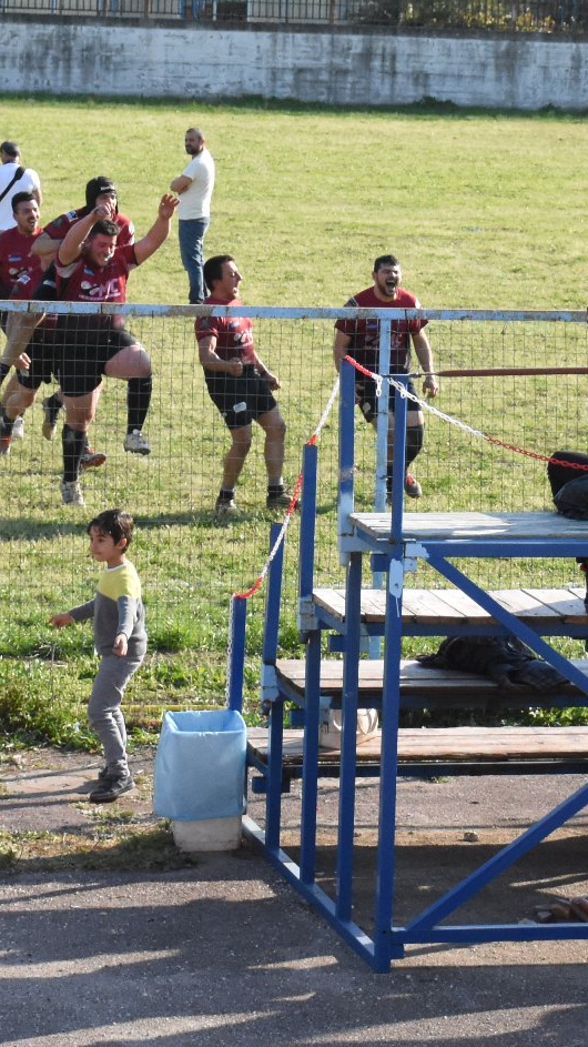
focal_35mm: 152
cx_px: 432
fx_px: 4216
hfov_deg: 8.0
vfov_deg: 14.1
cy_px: 397
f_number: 4.2
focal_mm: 38
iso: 2000
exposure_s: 1/8000
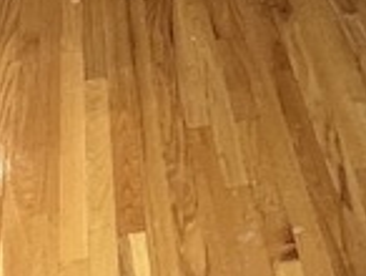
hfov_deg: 27.4
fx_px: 752
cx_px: 186
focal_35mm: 71
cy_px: -469
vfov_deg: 12.8
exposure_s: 1/120
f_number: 1.8
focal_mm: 1.57
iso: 250
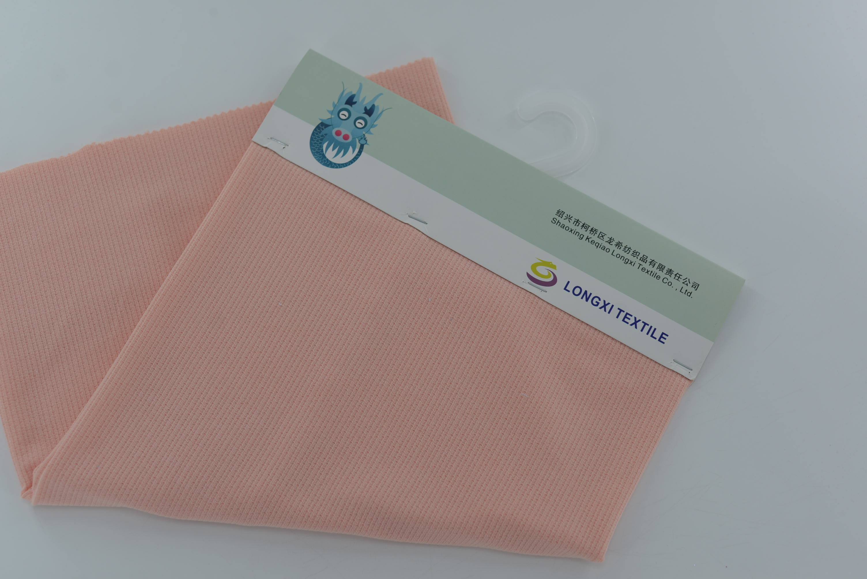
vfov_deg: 27.0
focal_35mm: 50
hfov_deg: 39.6
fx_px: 1205
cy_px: 290
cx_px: 434
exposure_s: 1/400
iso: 100
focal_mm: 50
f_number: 3.5
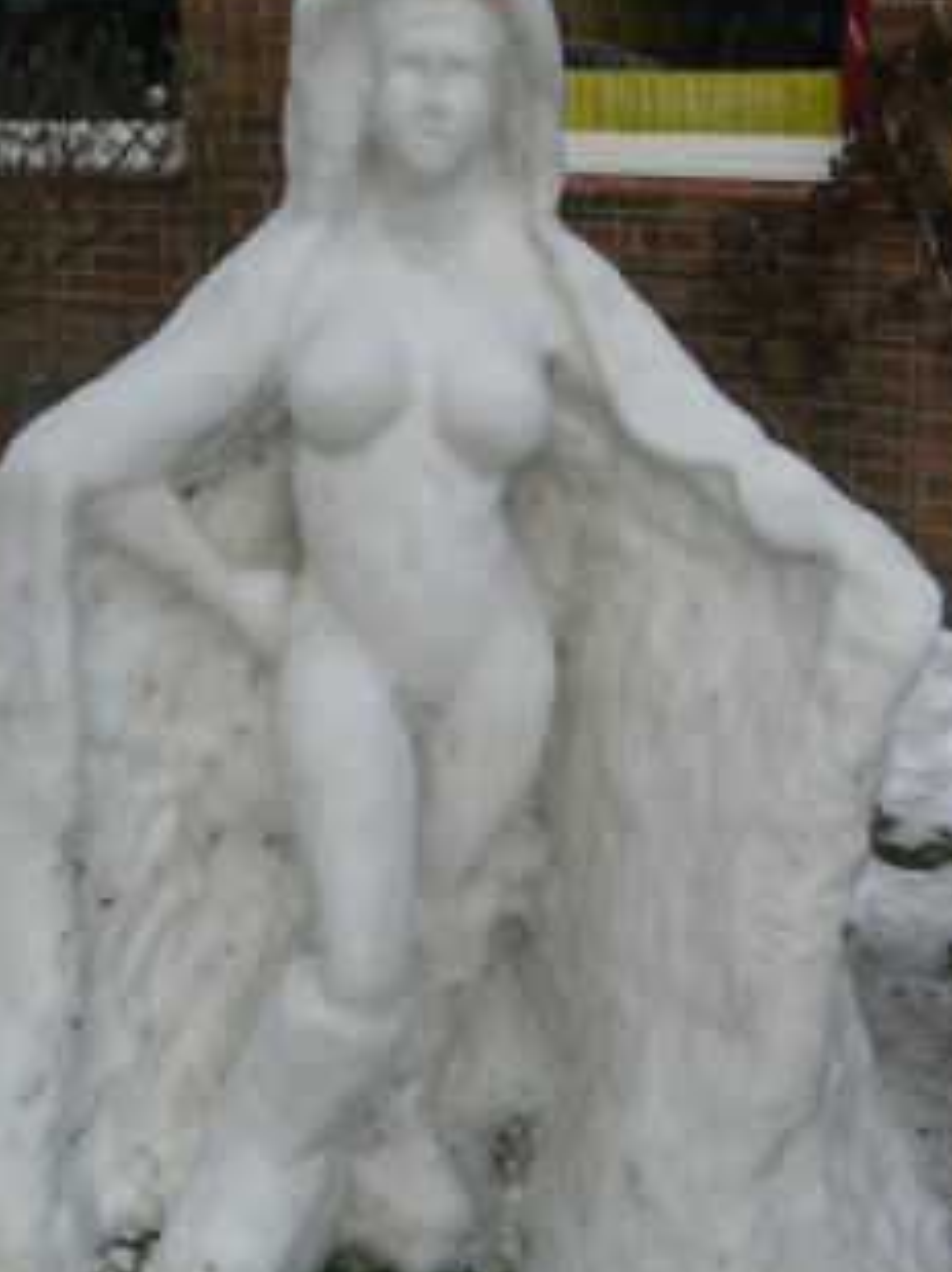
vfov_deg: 35.0
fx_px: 2020
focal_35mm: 55
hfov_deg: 26.5
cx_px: 390
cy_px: 669
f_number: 4.4
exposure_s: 1/400
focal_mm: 6.3
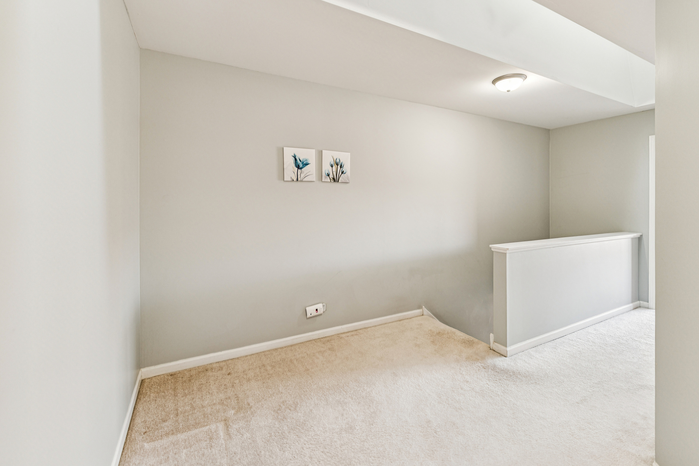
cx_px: 350
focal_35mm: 14
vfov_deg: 81.2
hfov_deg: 104.2
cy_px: 233
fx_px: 272
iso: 400
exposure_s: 1/15
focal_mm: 14
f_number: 2.8
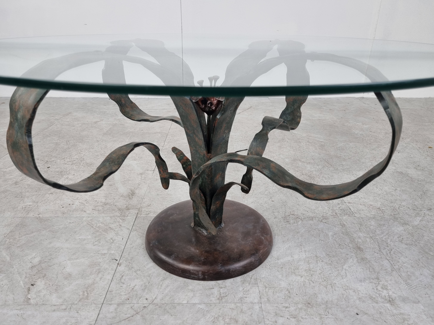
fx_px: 326
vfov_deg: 53.1
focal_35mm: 26
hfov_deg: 67.3
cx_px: 217
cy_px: 162
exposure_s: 1/100
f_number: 1.8
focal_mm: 5.4
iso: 80
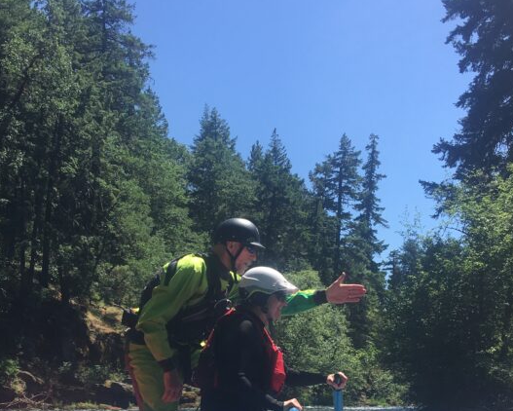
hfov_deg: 34.1
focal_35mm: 55
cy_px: 337
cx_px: 214
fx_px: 835
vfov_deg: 27.0
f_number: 2.2
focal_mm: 4.15
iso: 25
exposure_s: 1/986
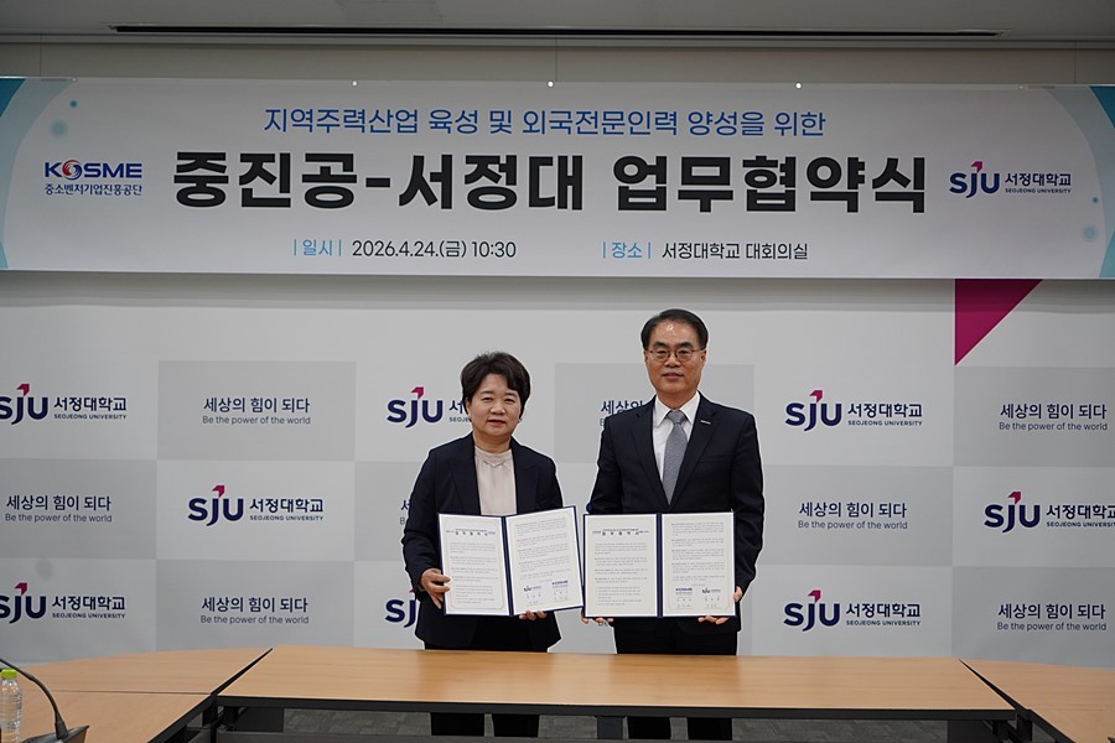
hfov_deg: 36.9
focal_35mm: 54
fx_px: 1672
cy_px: 372
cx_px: 558
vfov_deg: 25.1
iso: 1000
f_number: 4.5
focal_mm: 54
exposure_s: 1/320
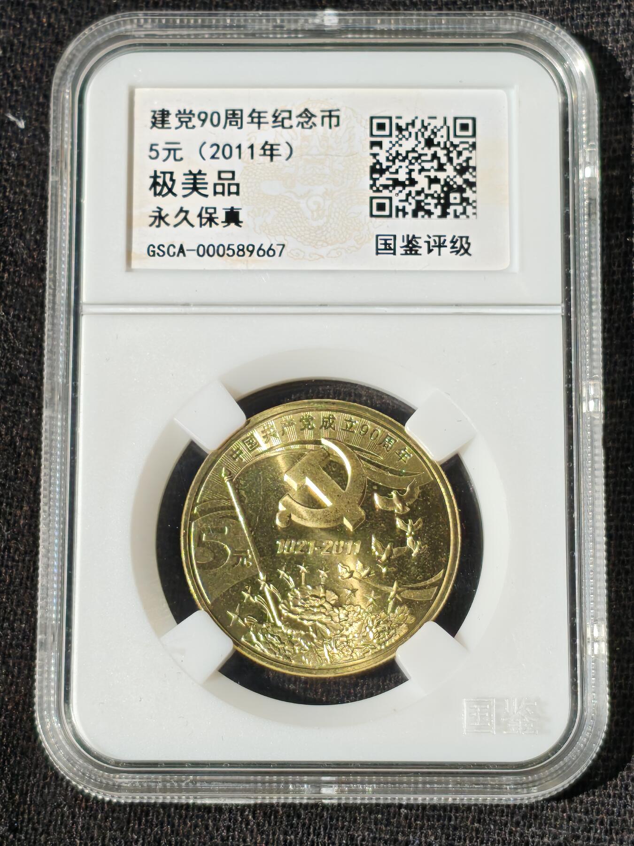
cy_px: 423
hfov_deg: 15.2
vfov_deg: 20.2
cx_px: 317
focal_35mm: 97
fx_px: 2369
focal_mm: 4.94
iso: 50
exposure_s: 1/2805
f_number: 1.5
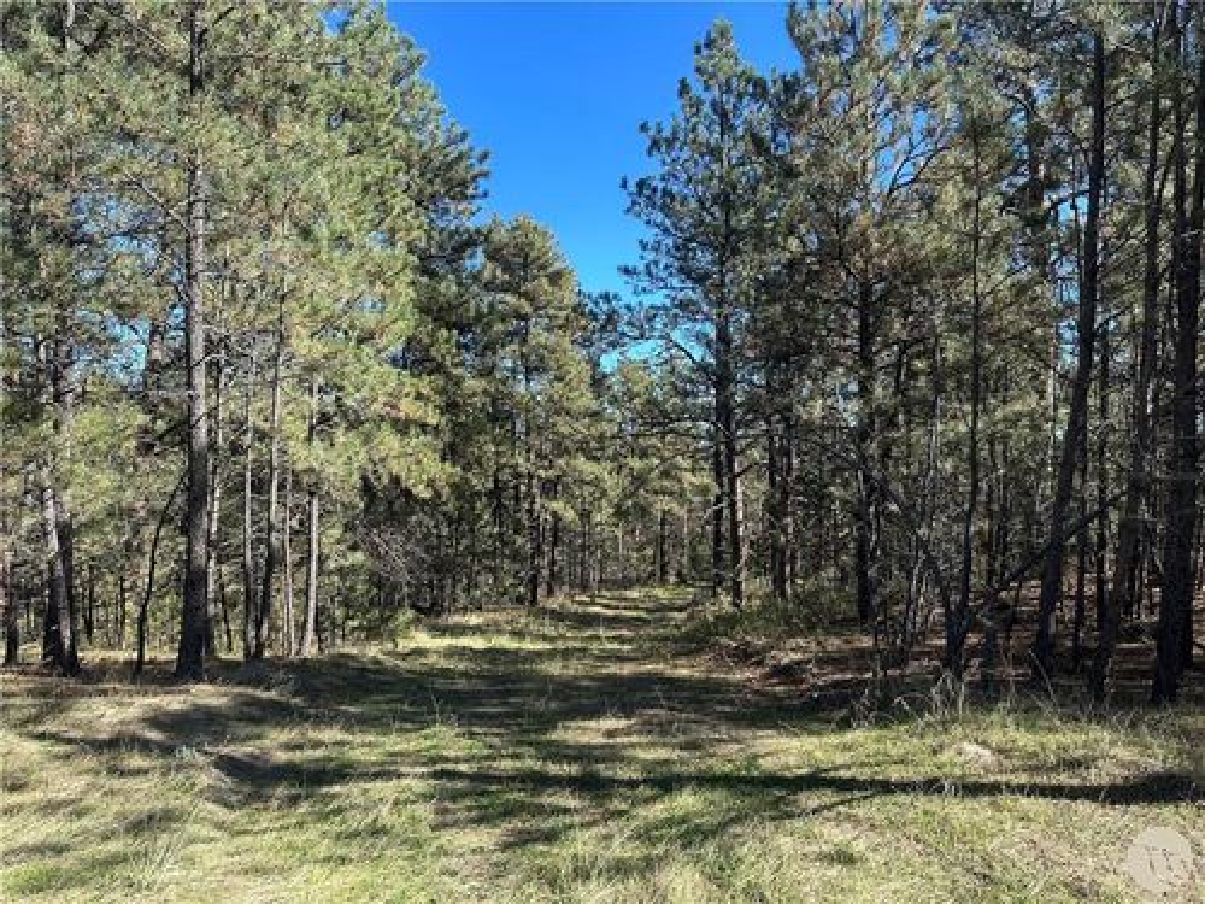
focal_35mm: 24
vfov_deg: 56.8
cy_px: 452
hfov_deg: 71.6
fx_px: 835
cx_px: 602
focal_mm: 6.86
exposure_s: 1/1144
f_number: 1.78
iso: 80
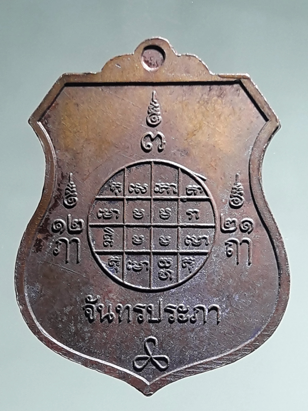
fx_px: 332
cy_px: 206
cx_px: 154
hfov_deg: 49.7
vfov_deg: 63.4
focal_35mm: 28
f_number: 1.9
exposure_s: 1/107
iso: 40
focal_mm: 3.7
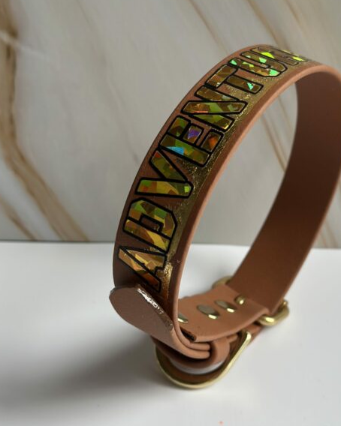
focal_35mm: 66
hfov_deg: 23.1
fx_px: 833
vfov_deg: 28.7
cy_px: 218
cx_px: 215
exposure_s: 1/229
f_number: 1.78
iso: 80
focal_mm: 6.86
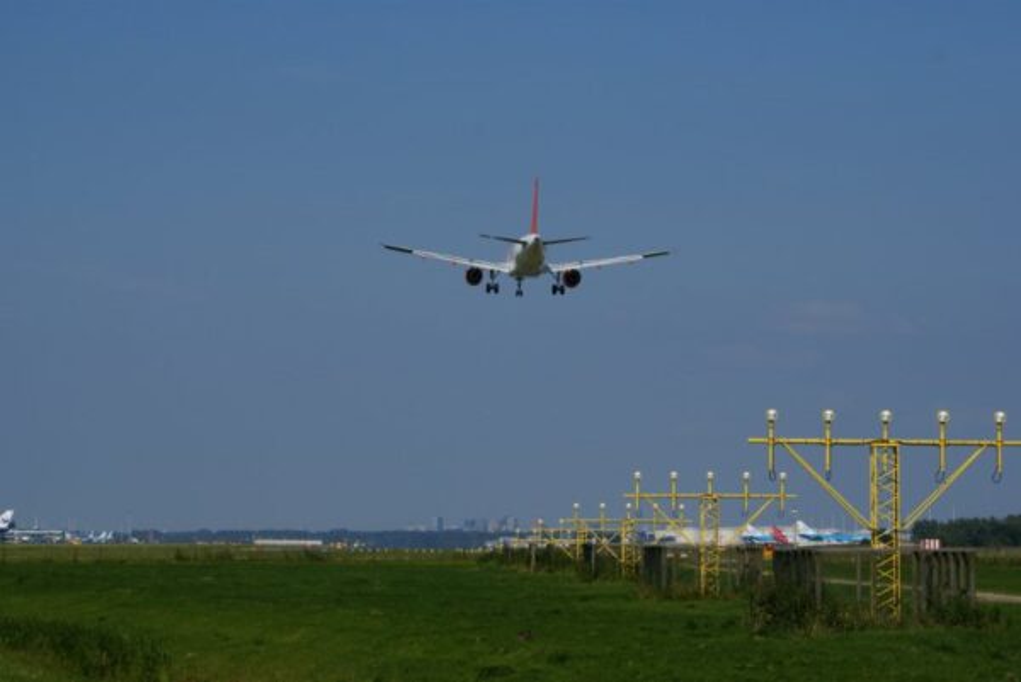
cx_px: 510
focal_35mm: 105
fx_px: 2980
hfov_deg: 19.4
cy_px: 341
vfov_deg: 13.1
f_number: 11
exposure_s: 1/400
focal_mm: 70
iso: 100
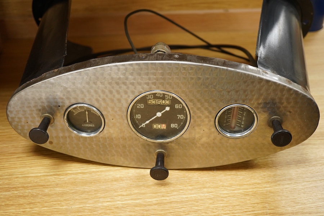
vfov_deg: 29.9
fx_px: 405
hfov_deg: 43.6
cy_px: 108
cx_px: 162
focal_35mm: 45
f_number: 3.5
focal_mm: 30
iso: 1250
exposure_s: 1/125
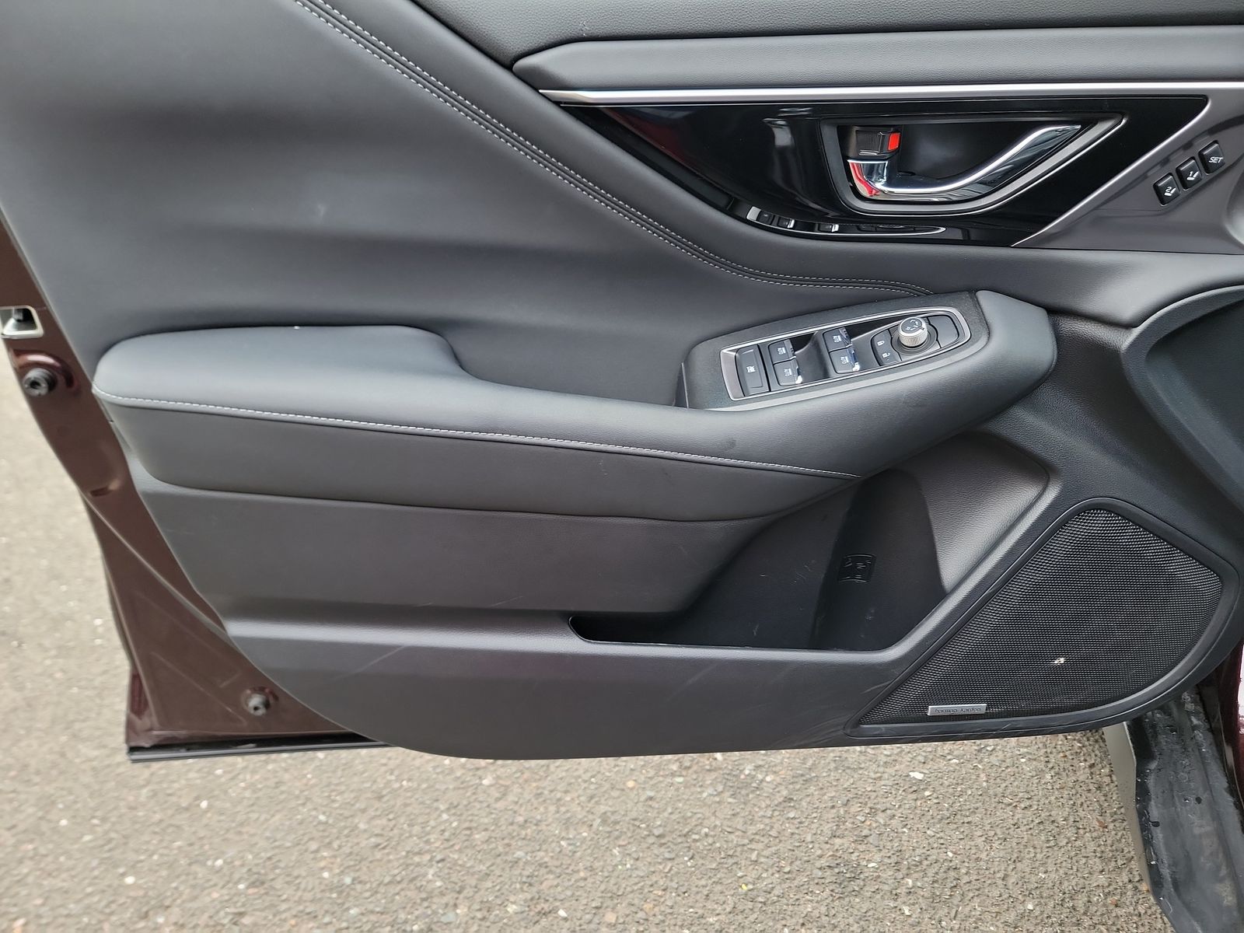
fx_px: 862
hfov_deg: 71.6
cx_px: 622
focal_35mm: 24
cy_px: 466
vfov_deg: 56.8
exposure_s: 1/59
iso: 65
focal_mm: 6.7
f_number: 1.8
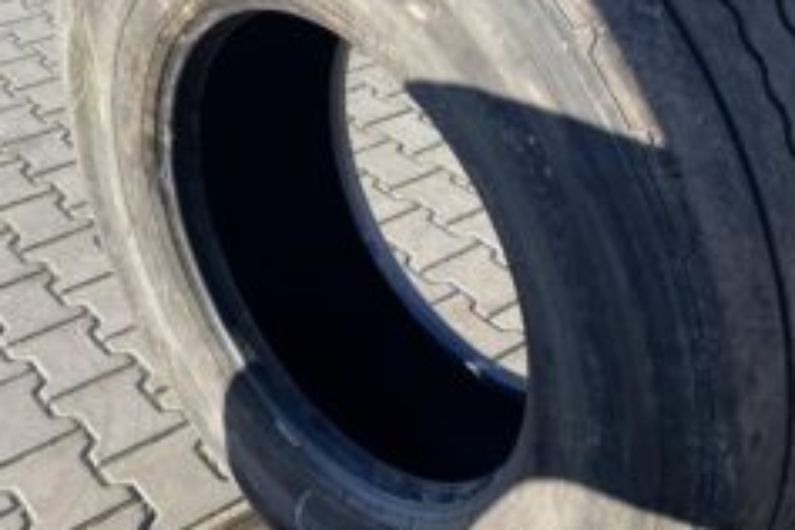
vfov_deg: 27.5
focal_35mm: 49
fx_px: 1082
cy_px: 236
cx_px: 473
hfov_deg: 40.2
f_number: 1.8
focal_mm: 4.25
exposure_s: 1/409
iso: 32
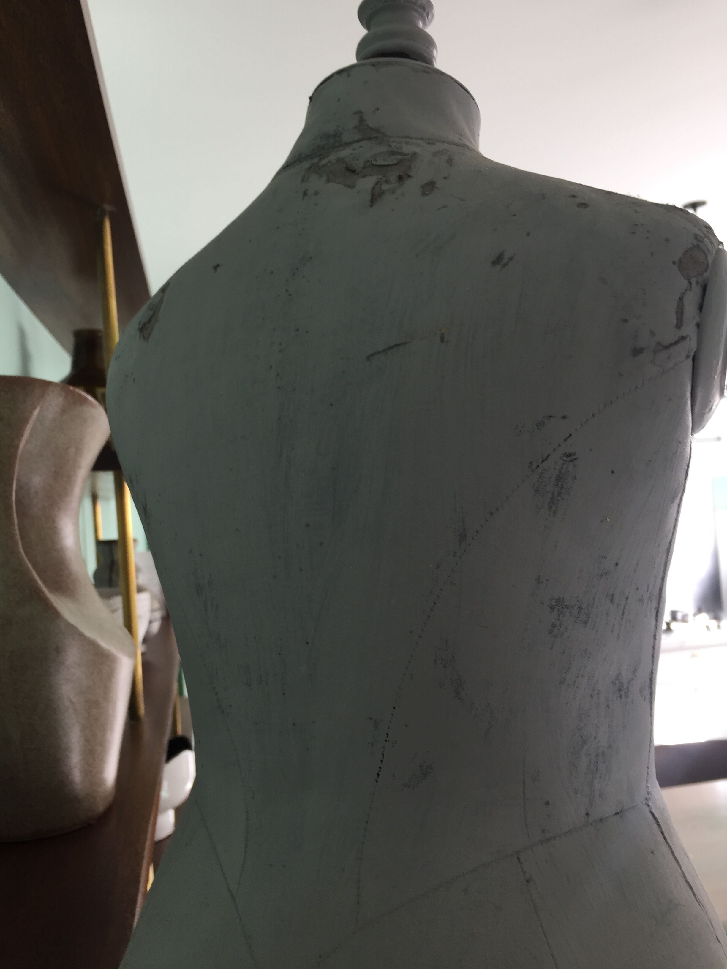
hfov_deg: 48.2
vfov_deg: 61.7
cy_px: 484
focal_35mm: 29
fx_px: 812
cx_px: 364
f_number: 2.2
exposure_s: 1/50
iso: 32
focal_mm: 4.15
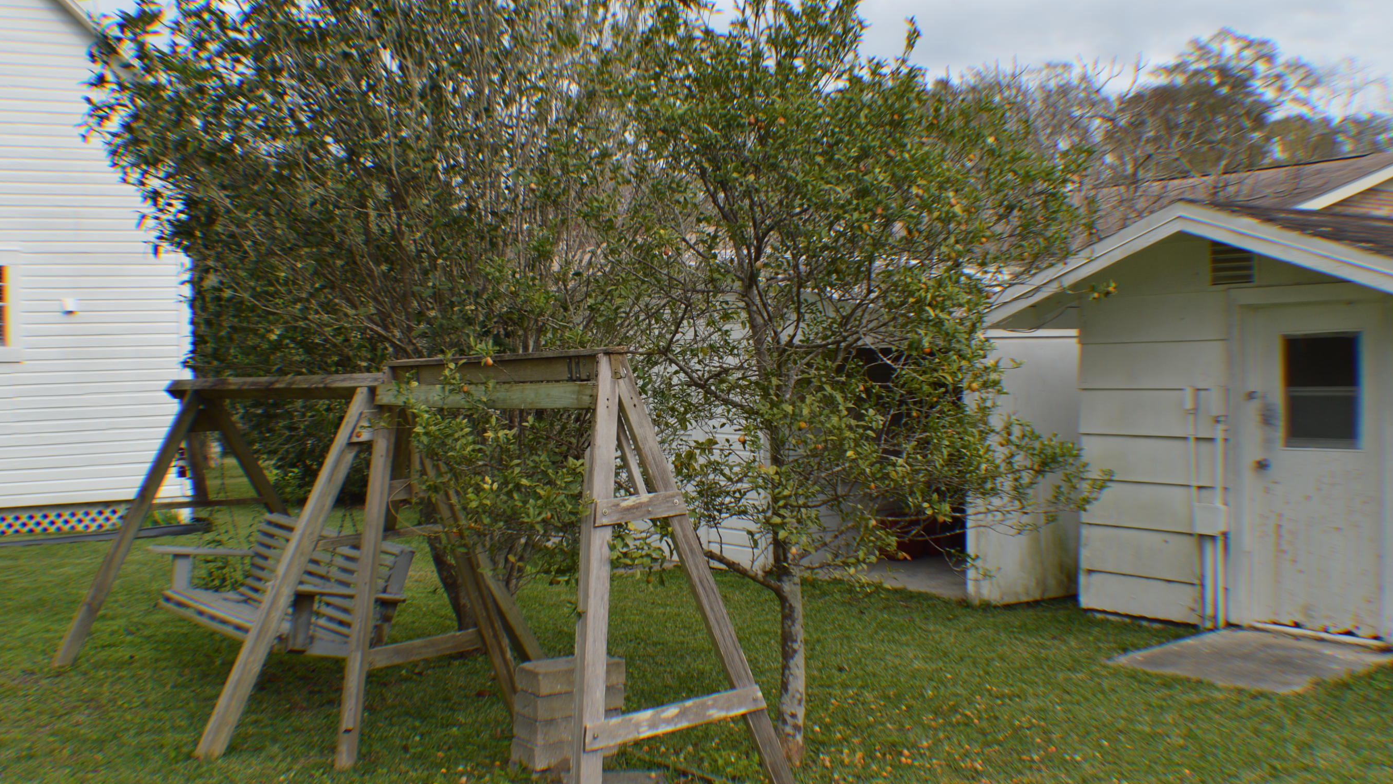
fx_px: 1810
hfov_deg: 42.1
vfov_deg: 24.4
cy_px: 362
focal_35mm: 49
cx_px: 709
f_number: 6.3
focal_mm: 28
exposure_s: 1/100
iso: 100
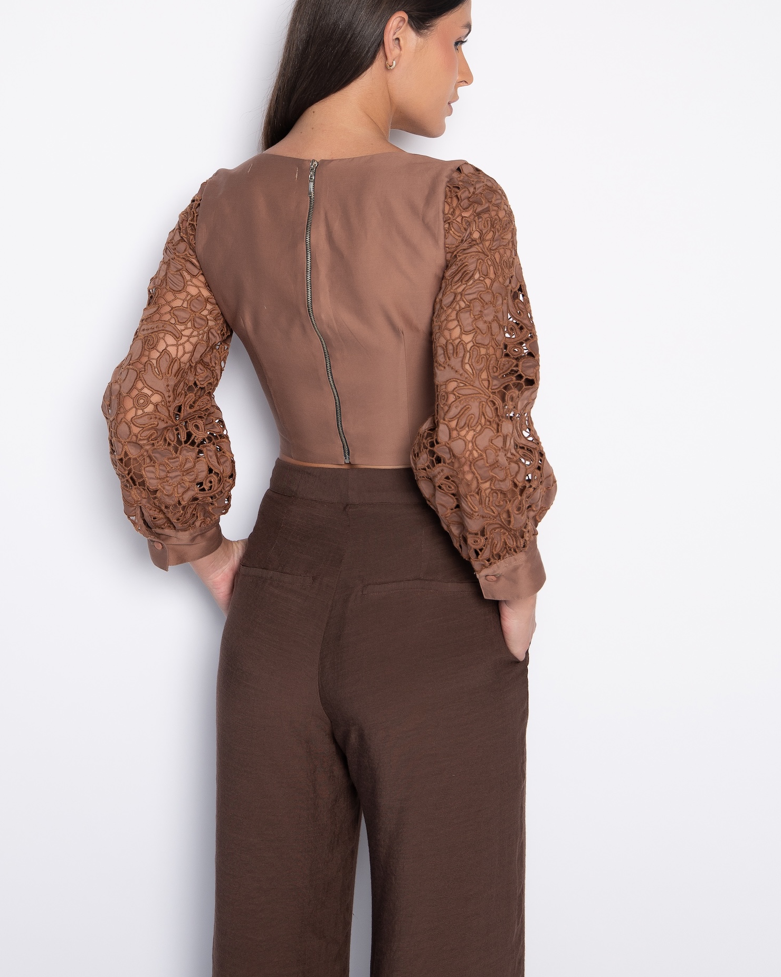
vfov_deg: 38.7
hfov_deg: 31.5
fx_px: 1387
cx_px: 391
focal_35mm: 48
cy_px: 405
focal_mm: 42
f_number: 5
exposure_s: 1/160
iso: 200
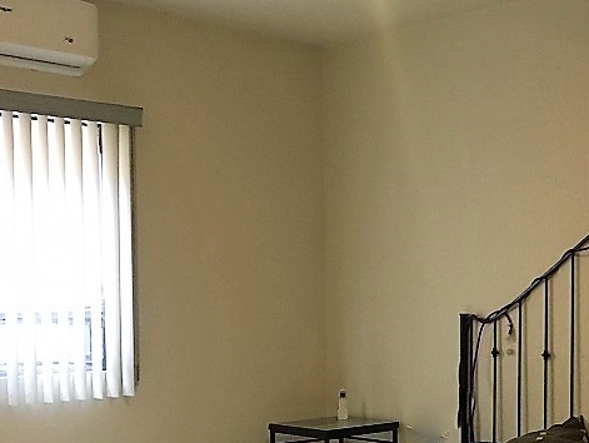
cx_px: 506
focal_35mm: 63
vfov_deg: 23.1
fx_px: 1073
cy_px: 324
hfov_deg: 29.7
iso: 200
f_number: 2.2
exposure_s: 1/24
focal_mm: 4.15
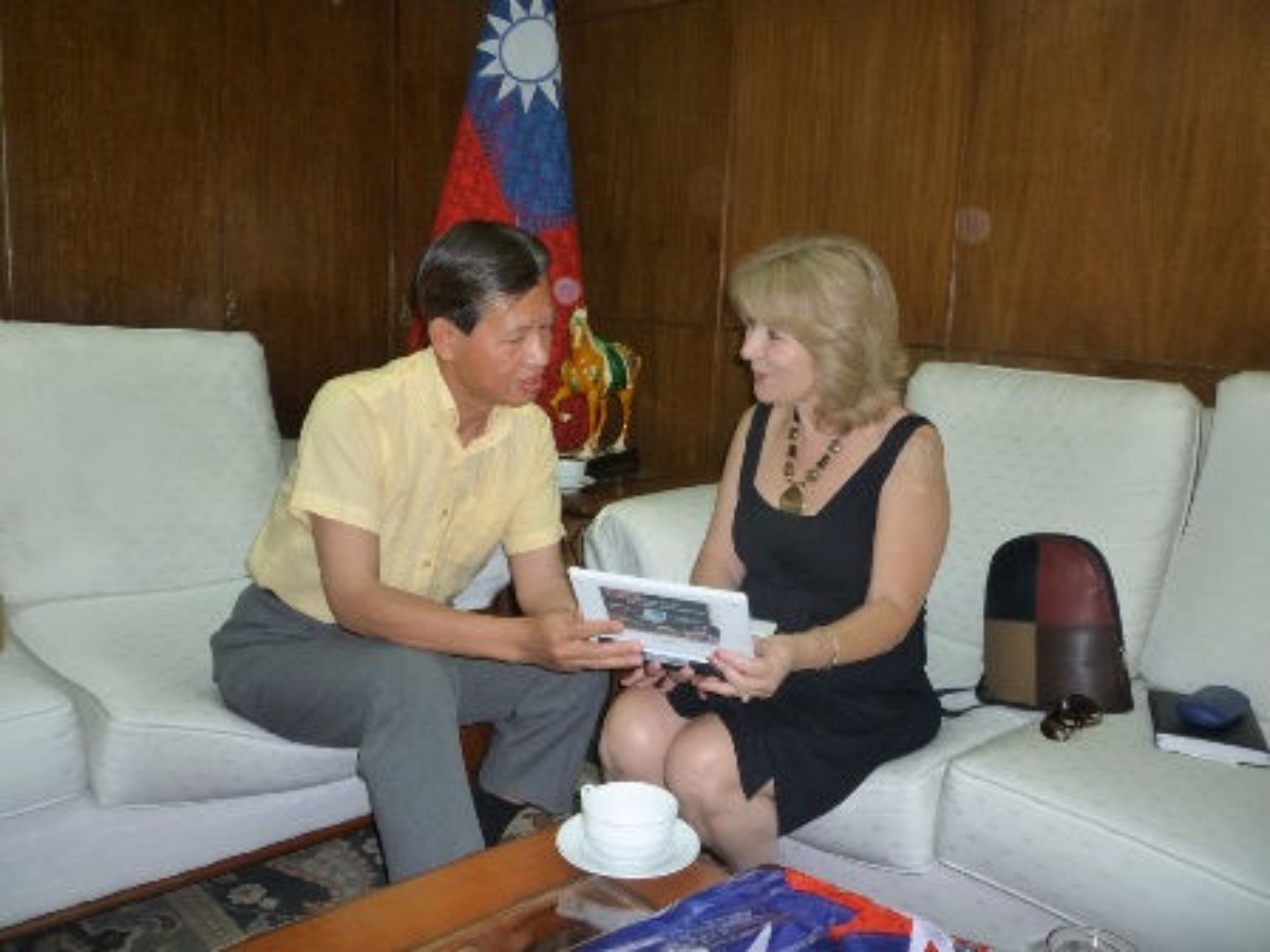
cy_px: 476
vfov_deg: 48.2
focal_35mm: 29
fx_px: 1064
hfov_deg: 61.7
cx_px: 635
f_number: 3.3
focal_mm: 5.2
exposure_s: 1/30
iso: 160
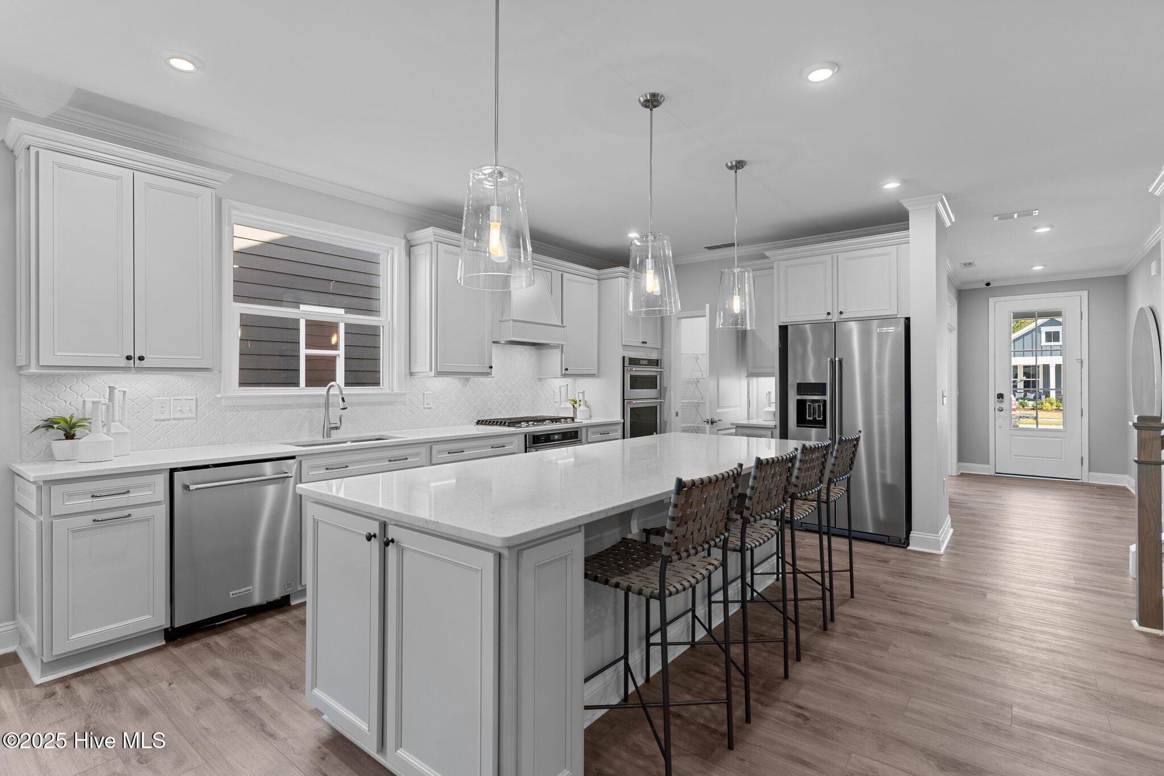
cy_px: 388
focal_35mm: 17
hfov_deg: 93.3
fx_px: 550
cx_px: 582
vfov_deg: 70.4
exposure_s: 1/2
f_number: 6.3
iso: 160
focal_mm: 17
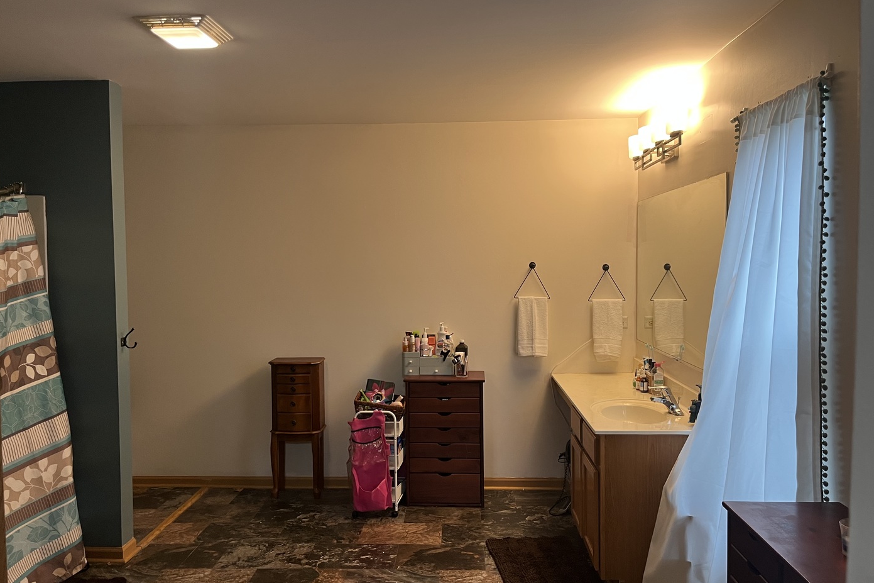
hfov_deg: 65.5
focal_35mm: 28
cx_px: 436
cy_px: 288
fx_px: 680
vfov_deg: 46.4
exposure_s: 1/83
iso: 125
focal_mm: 5.1
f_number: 1.6
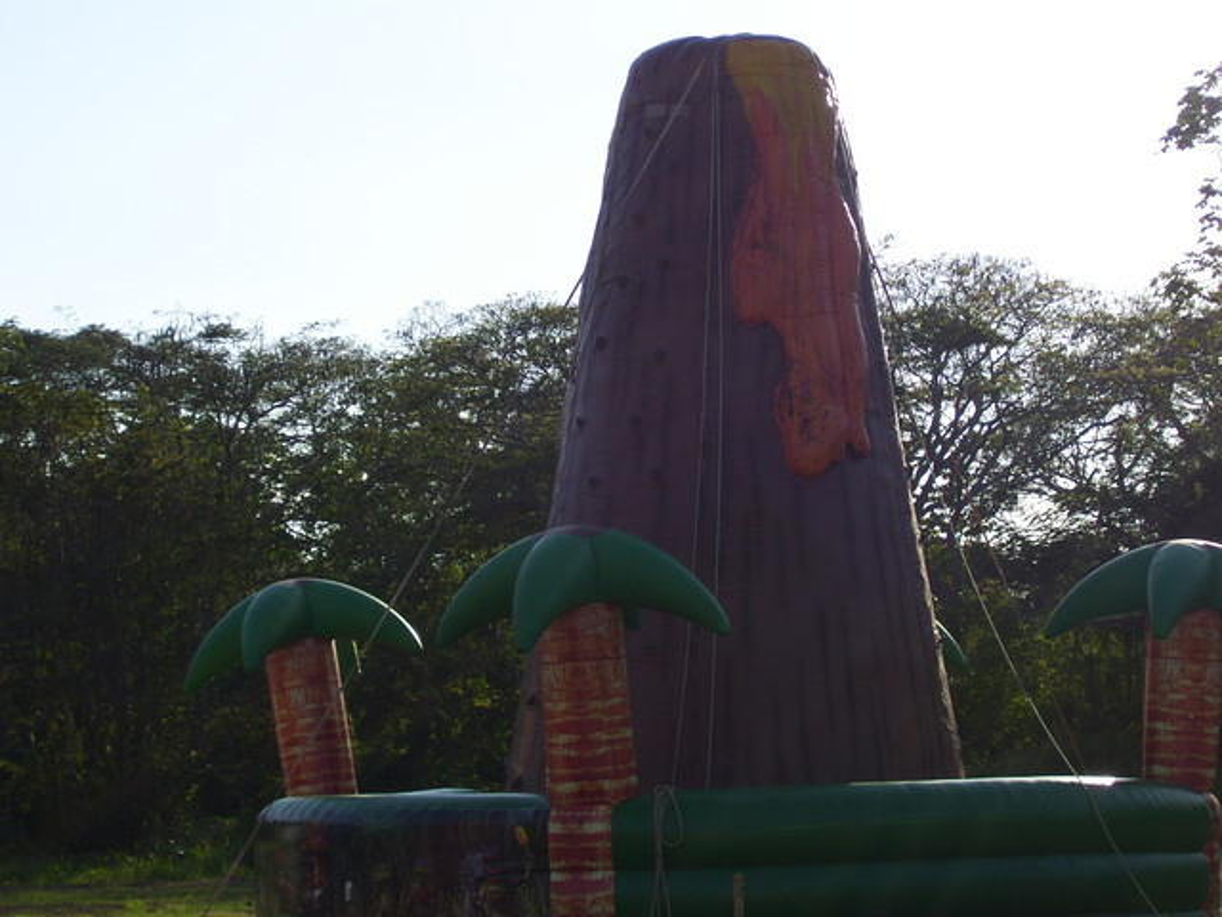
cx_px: 611
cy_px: 458
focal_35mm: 87
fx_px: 3071
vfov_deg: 17.0
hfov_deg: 22.5
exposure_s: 1/640
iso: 80
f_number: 4.3
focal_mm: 14.3
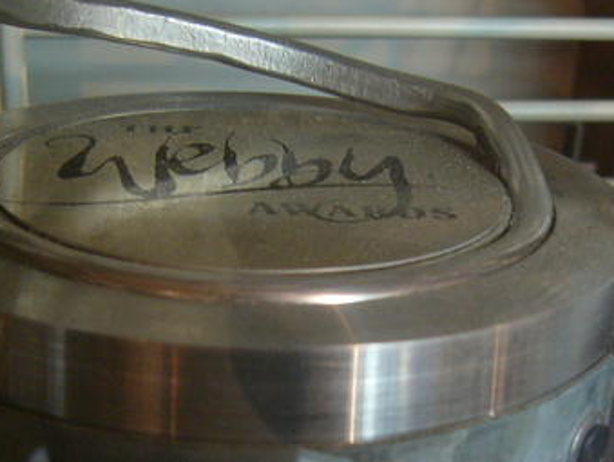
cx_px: 281
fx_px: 1172
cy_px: 328
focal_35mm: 66
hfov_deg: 29.3
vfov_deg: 22.2
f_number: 2.8
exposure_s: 1/8
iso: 200
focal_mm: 5.8
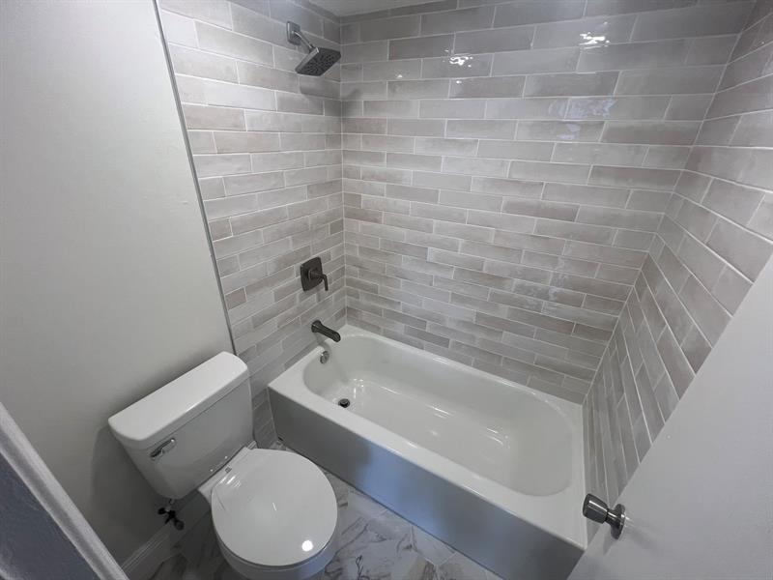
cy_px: 290
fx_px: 290
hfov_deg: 106.2
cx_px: 386
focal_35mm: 13
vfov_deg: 89.9
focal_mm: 1.57
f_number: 1.8
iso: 64
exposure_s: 1/120
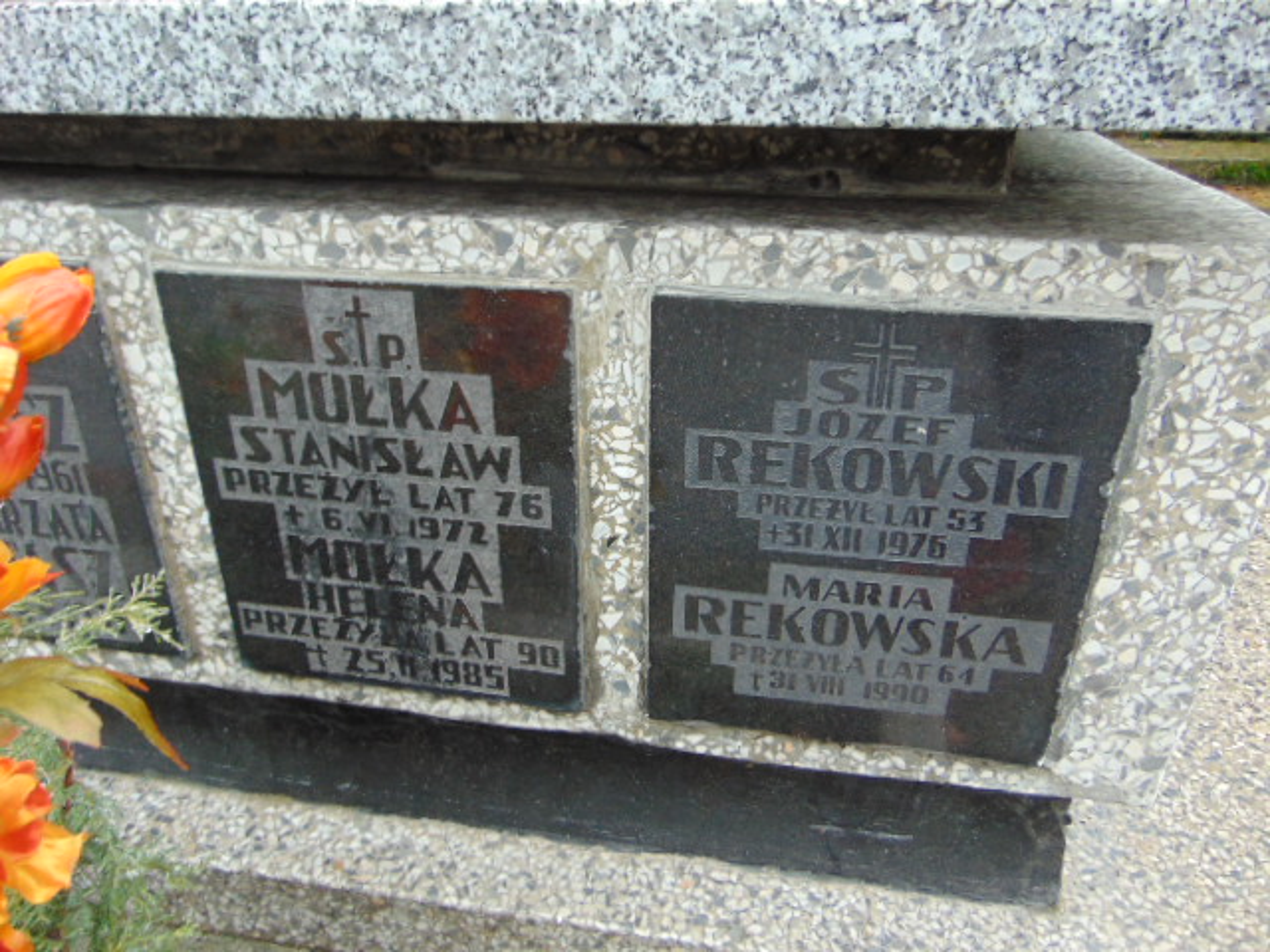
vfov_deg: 54.9
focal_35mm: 25
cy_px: 476
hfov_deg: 69.4
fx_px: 917
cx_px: 635
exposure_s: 1/60
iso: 100
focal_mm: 4.5
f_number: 3
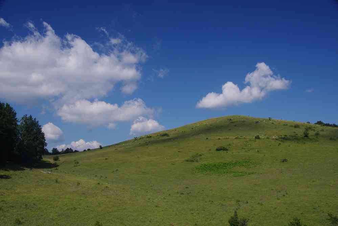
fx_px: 379
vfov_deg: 33.1
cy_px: 113
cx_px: 169
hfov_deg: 48.1
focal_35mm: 40
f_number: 11
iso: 200
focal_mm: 26.9
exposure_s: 1/125
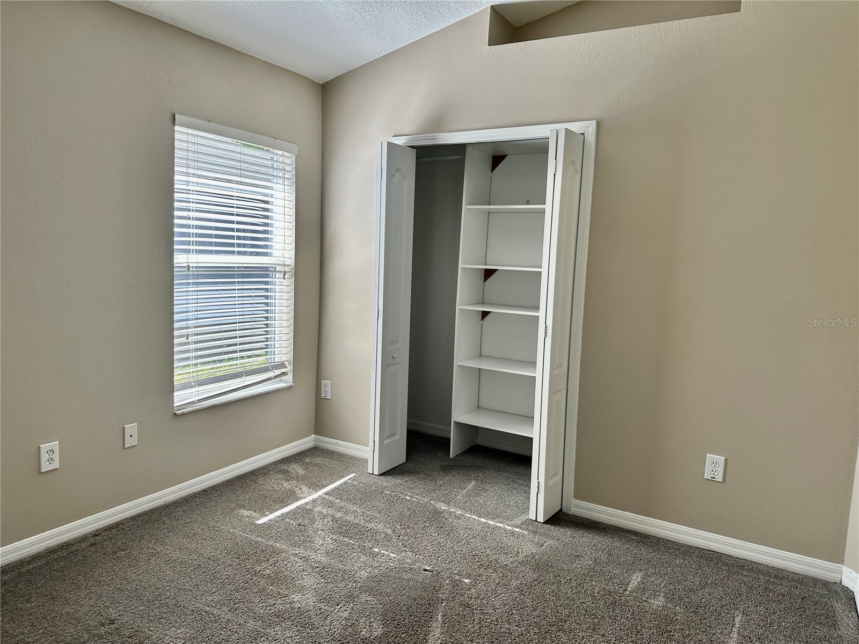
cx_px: 430
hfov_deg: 71.6
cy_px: 322
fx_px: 596
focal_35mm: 24
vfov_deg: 56.8
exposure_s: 1/270
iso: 80
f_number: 1.78
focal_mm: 6.86
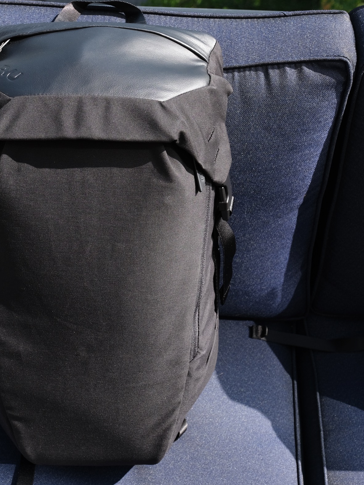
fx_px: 701
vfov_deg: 38.2
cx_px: 123
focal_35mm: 50
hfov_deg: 28.9
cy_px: 242
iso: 200
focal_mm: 22.7
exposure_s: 1/160
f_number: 6.4
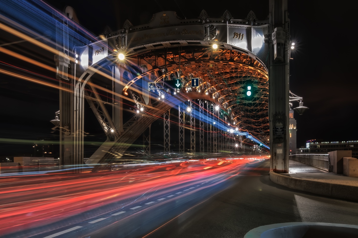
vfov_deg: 53.1
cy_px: 119
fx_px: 239
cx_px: 179
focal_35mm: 24
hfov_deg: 73.8
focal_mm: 16
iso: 125
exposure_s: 25
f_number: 13
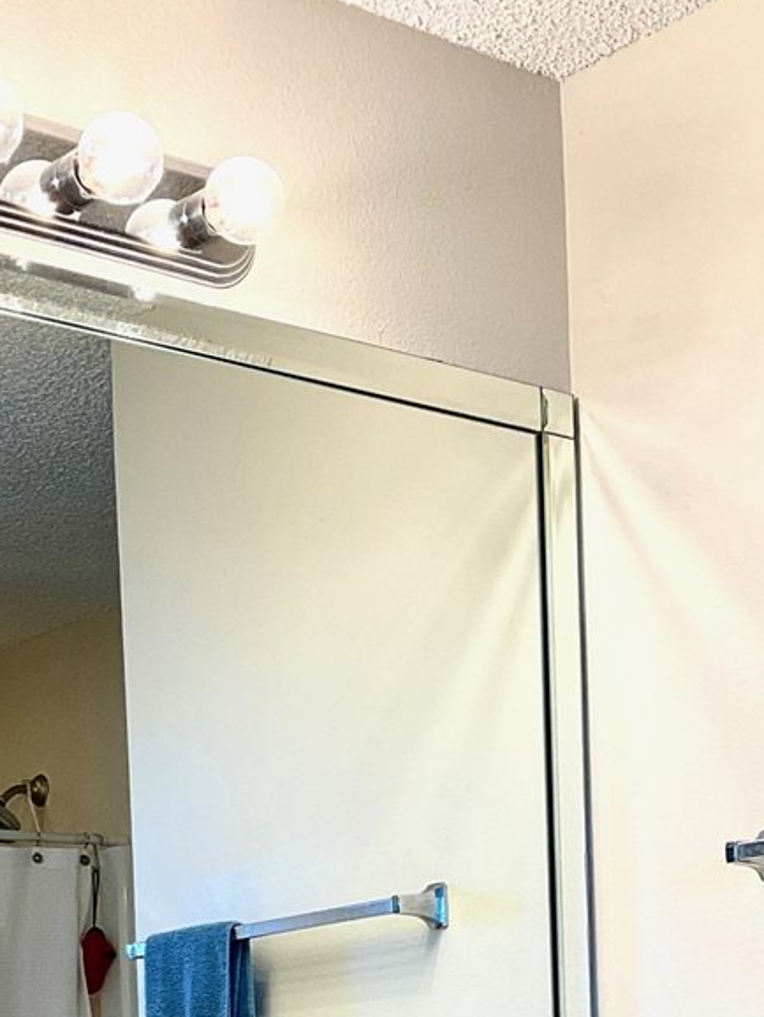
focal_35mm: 77
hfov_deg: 19.1
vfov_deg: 23.2
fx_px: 2264
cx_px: 417
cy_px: 1226
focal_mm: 3
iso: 40
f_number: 1.8
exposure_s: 1/120
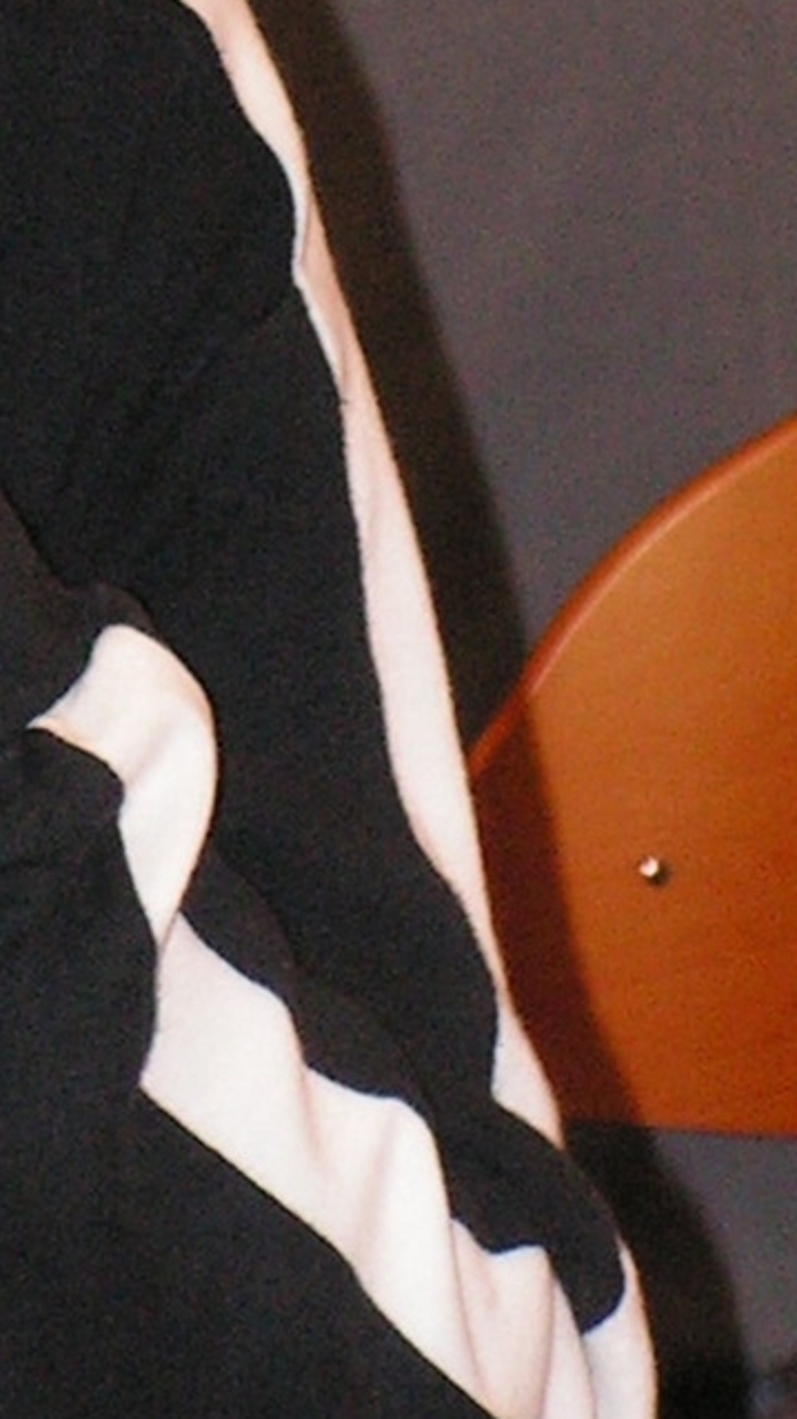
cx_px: -322
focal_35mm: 360
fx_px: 13538
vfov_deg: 6.0
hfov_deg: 3.4
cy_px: 190
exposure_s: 1/100
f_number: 3.4
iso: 200
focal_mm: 16.5
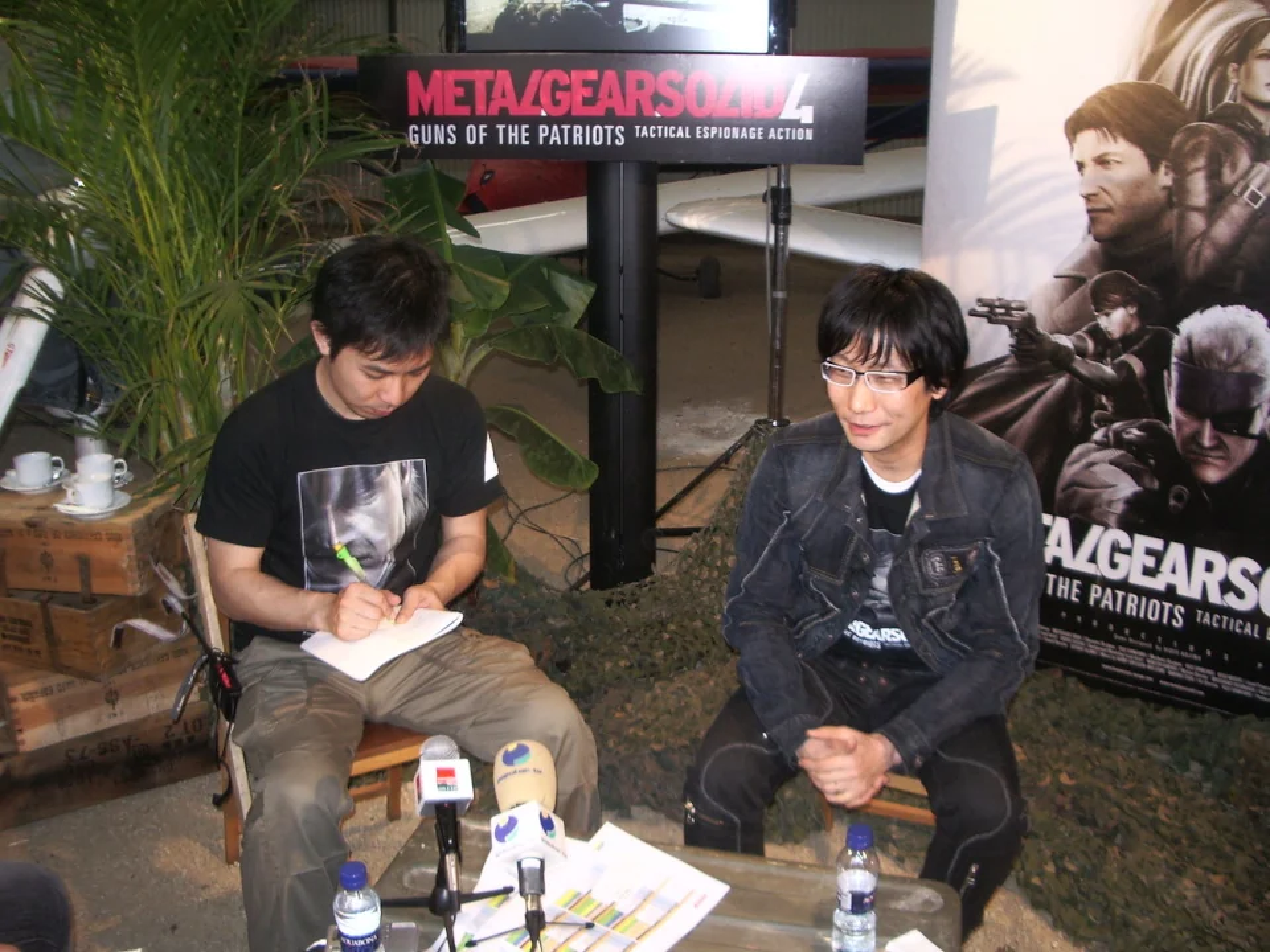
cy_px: 476
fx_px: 1284
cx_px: 635
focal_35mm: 35
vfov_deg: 40.7
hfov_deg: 52.6
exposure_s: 1/40
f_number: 2.6
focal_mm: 5.8
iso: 100
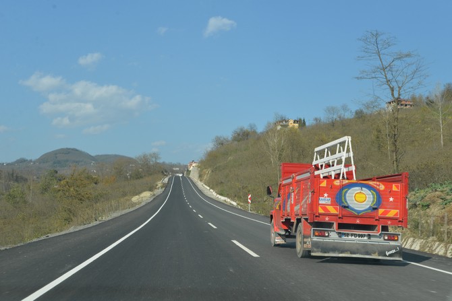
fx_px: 603
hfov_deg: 41.1
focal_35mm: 48
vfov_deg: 28.1
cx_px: 226
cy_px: 150
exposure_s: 1/250
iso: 110
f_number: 8
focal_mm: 48
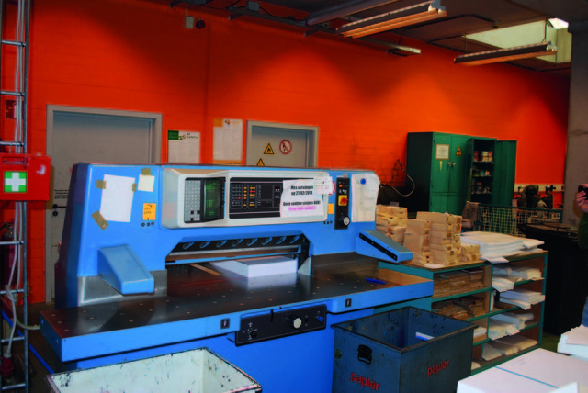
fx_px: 539
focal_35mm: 33
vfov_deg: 40.0
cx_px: 294
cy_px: 196
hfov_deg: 57.2
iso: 200
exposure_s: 1/60
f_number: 4
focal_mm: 22
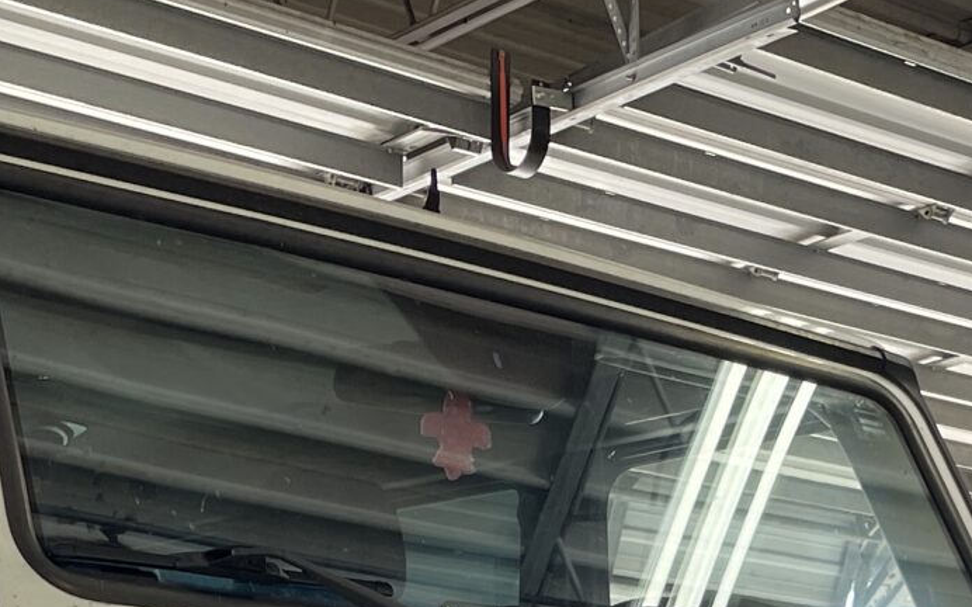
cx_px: 594
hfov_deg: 20.4
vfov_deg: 11.6
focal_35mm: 102
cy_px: 1199
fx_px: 2701
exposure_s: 1/141
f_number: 1.6
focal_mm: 4.2
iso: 32
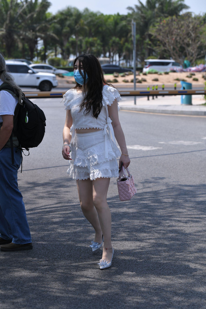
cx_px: 103
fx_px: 738
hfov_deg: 15.9
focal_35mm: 86
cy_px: 154
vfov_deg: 23.6
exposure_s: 1/640
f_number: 5
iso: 100
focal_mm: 86
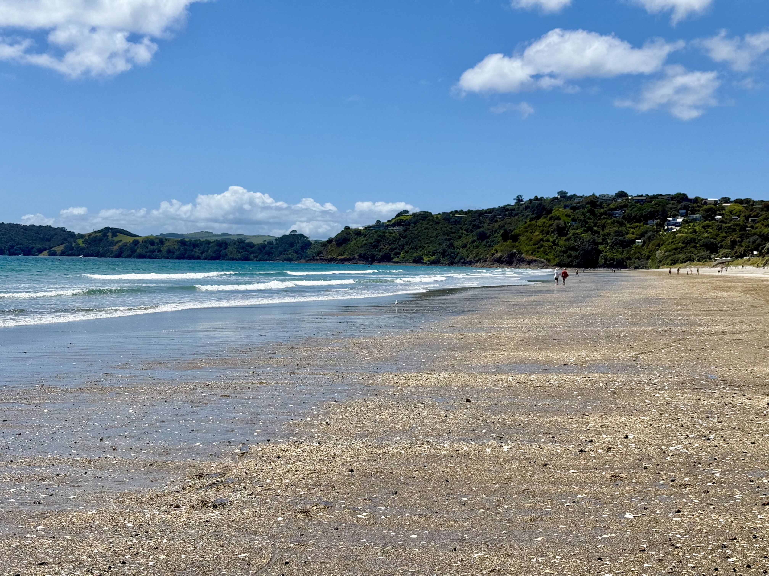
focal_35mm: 48
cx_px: 384
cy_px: 288
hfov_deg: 39.7
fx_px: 1066
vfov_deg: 30.3
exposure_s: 1/8772
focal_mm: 6.76
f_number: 1.78
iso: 64
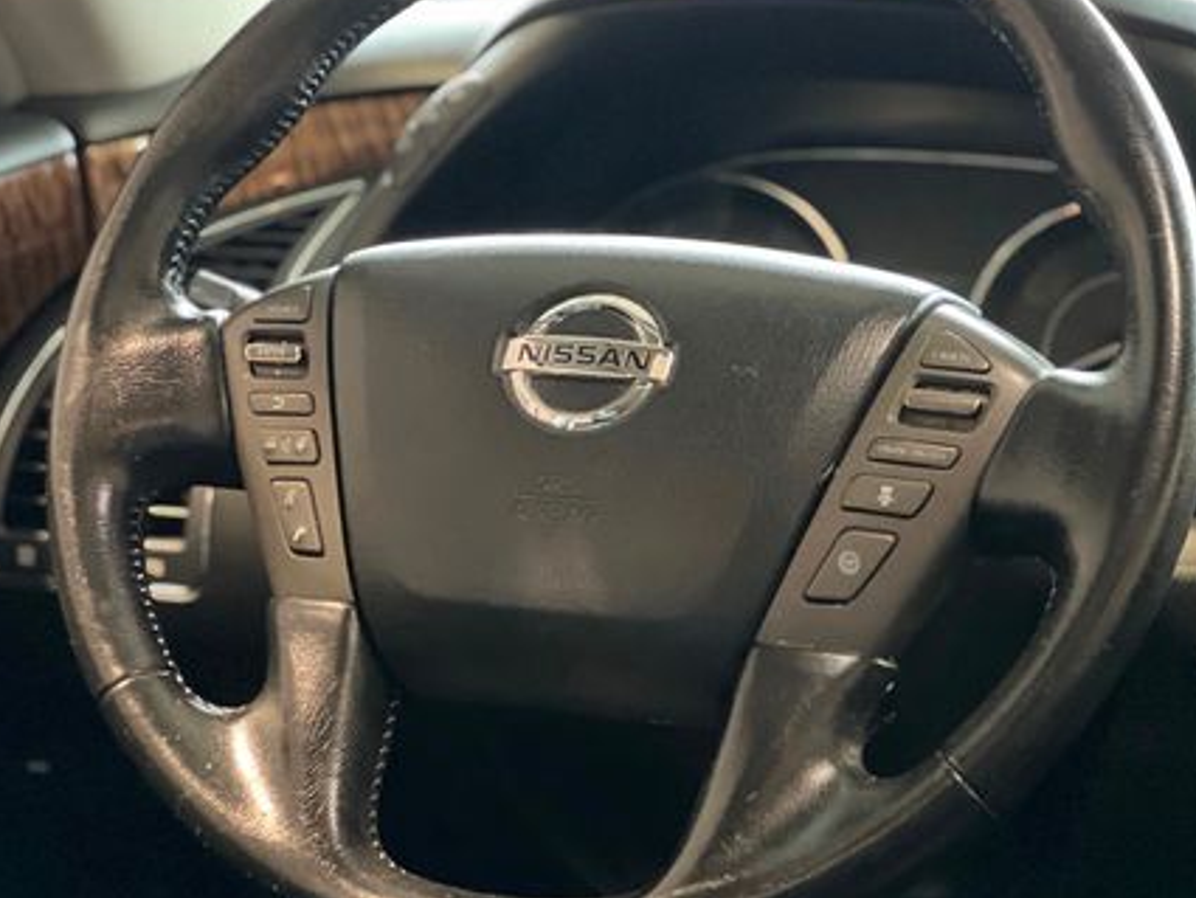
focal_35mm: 116
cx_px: 720
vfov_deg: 12.8
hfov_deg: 17.0
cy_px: 453
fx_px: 4009
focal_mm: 9
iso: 1000
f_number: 2.8
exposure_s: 1/15
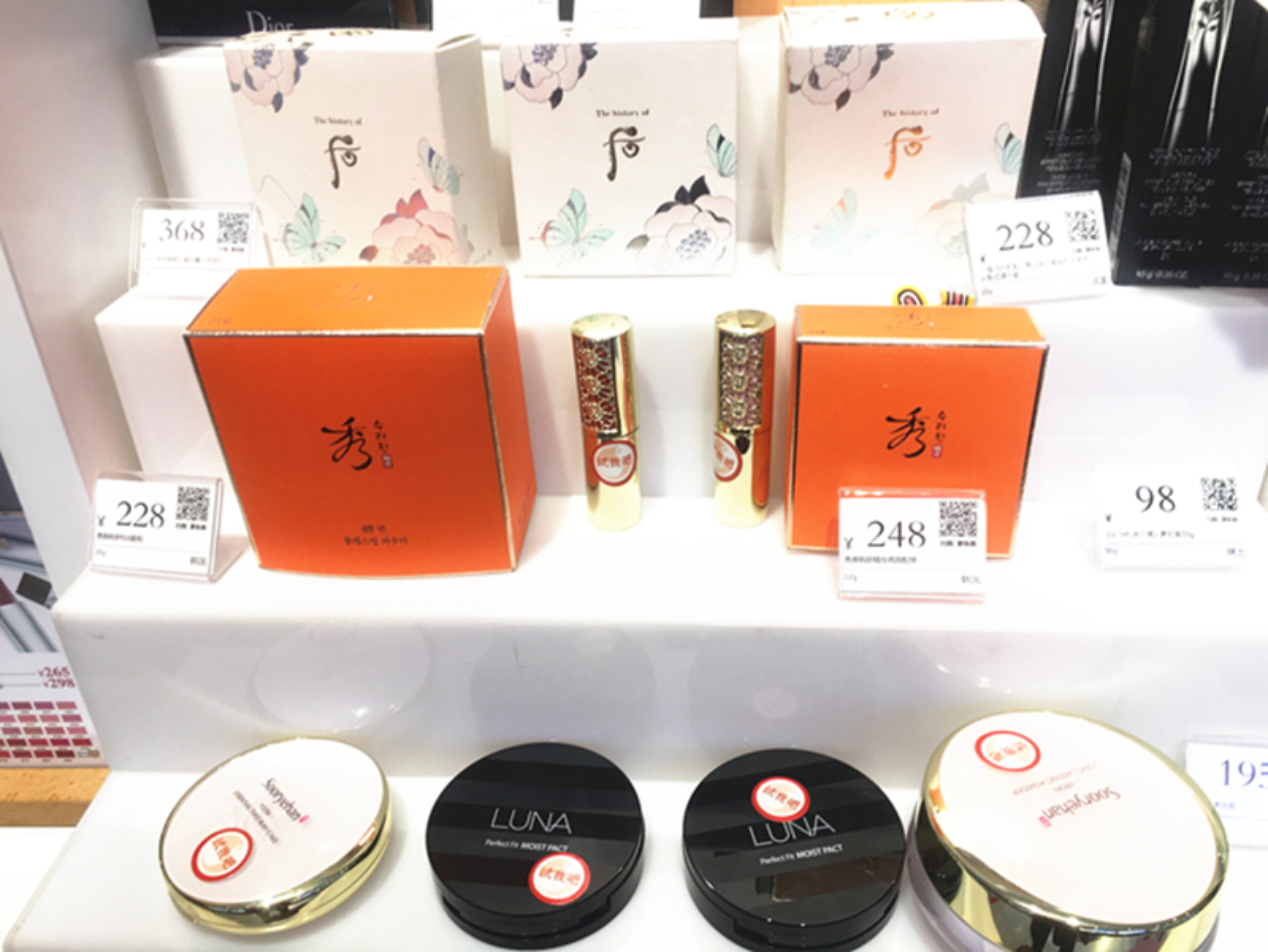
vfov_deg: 48.3
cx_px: 634
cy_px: 476
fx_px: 1063
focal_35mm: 29
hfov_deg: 61.6
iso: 32
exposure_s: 1/100
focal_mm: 4.15
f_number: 2.2
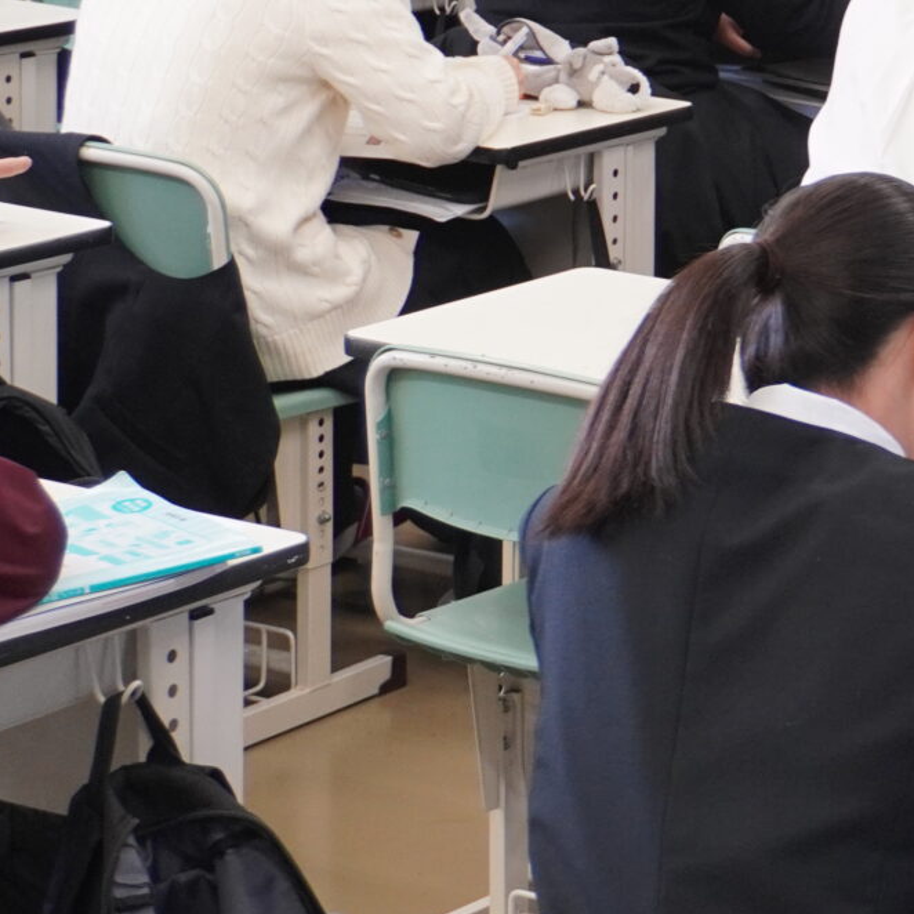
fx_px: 4421
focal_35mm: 148
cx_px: 1712
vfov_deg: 11.7
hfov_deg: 10.9
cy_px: 8
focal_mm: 30
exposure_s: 1/60
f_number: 5.6
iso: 640
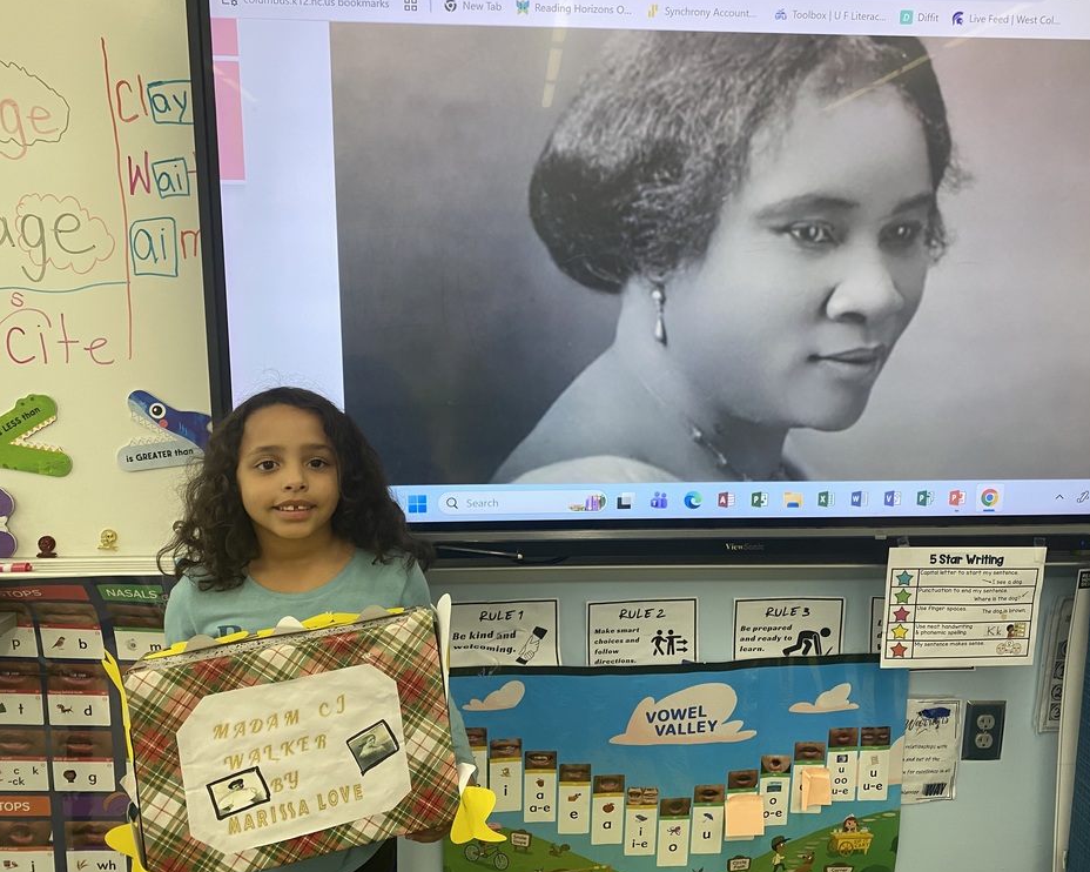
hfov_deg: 62.2
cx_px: 581
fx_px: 903
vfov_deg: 51.5
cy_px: 445
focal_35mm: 28
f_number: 1.8
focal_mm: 4.25
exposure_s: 1/60
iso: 100
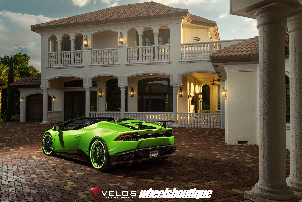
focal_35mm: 31
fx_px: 260
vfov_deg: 42.3
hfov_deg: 60.3
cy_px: 101
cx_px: 151
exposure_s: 1/30
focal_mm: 31
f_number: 8
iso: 100
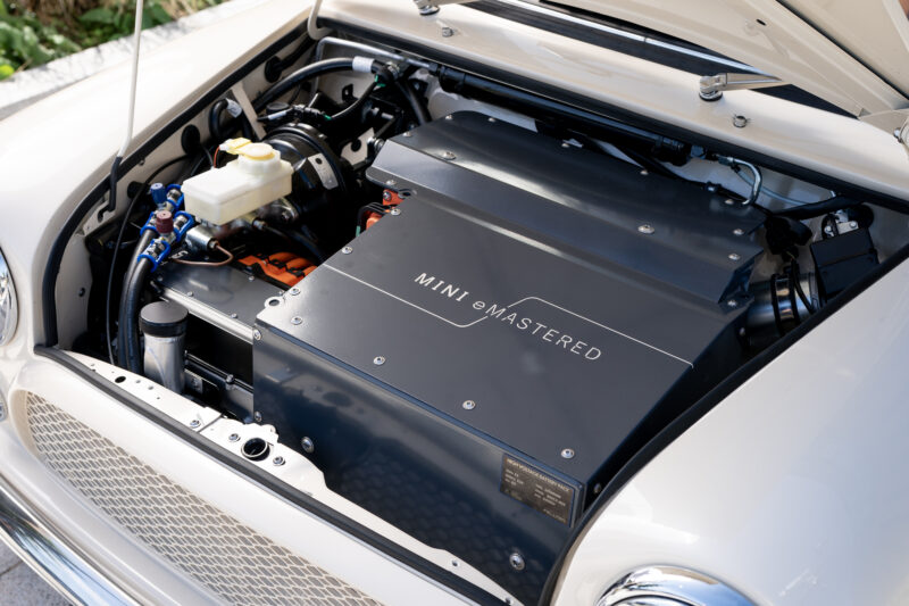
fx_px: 1262
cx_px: 454
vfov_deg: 27.0
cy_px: 303
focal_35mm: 50
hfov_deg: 39.6
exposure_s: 1/125
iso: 125
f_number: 6.3
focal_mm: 50
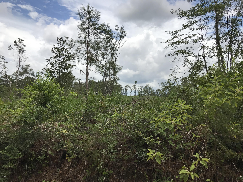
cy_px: 91
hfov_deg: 63.4
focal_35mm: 28
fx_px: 197
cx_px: 122
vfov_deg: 49.7
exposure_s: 1/4000
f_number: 1.8
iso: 20
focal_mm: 3.99
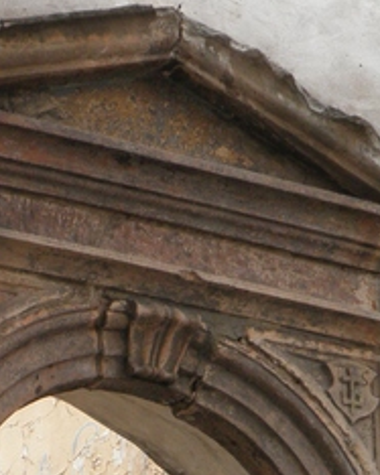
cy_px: 702
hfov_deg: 13.2
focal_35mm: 114
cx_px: -59
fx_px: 1604
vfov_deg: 15.6
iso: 64
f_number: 3.5
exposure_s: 1/200
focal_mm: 6.1
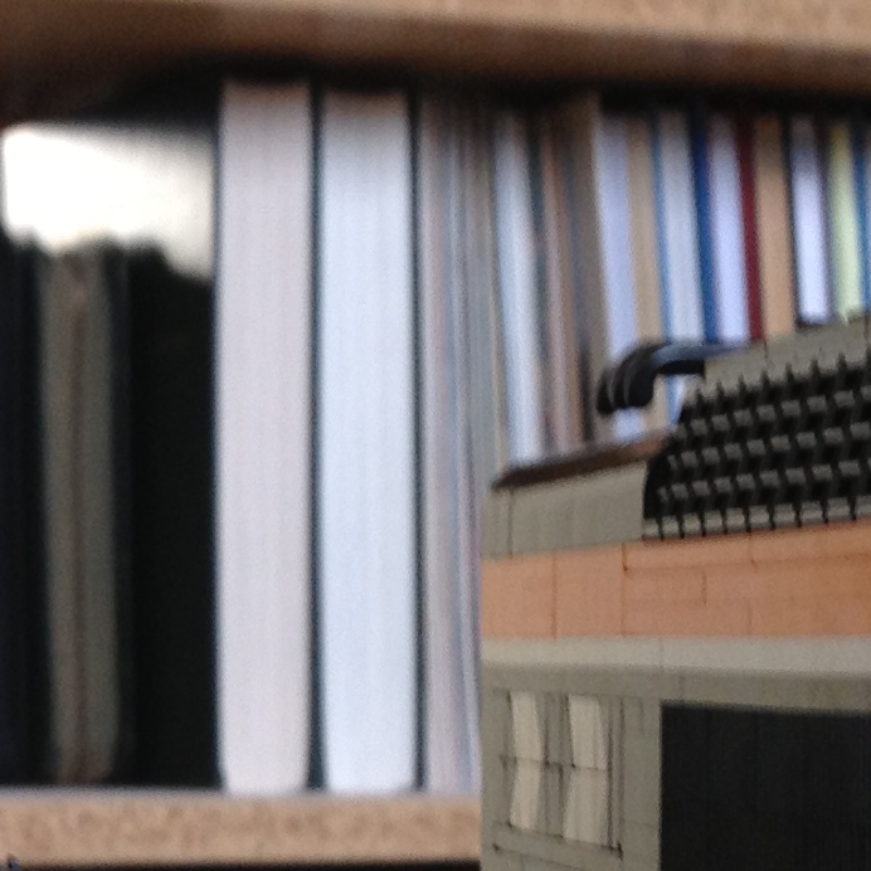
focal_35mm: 146
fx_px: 4156
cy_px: 642
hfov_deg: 11.6
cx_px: -357
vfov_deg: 11.9
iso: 50
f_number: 2.4
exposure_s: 1/40
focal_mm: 4.28
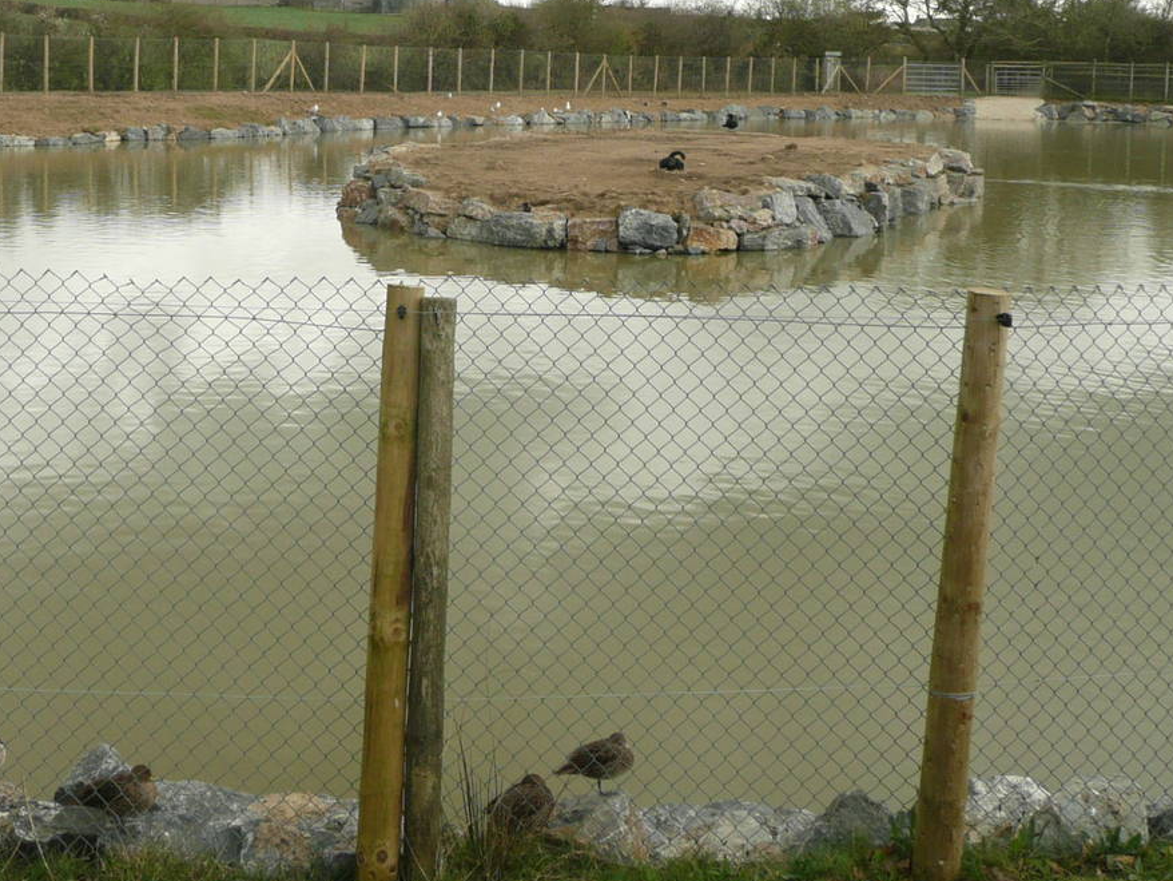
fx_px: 1729
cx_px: 420
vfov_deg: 28.1
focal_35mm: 51
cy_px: 195
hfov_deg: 37.2
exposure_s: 1/160
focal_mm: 4.6
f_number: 3.3
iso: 100
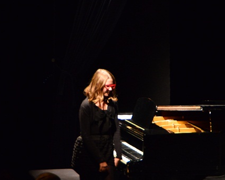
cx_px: 103
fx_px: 1577
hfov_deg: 8.2
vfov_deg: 6.5
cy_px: 103
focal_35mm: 237
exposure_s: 1/30
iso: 4000
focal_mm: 120
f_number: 5.6
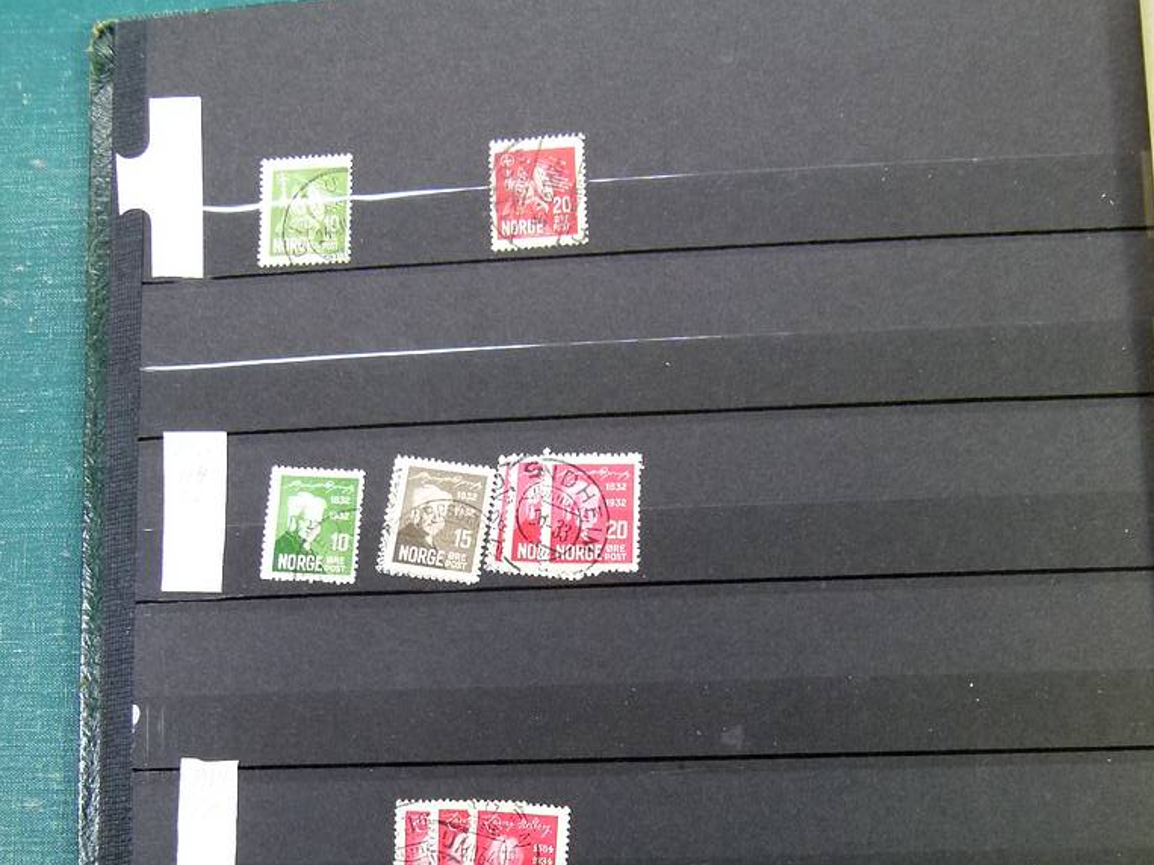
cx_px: 578
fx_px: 1700
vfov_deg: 27.7
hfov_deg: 37.5
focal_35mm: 51
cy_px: 747
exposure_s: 1/60
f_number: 3.1
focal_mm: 6.8
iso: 200
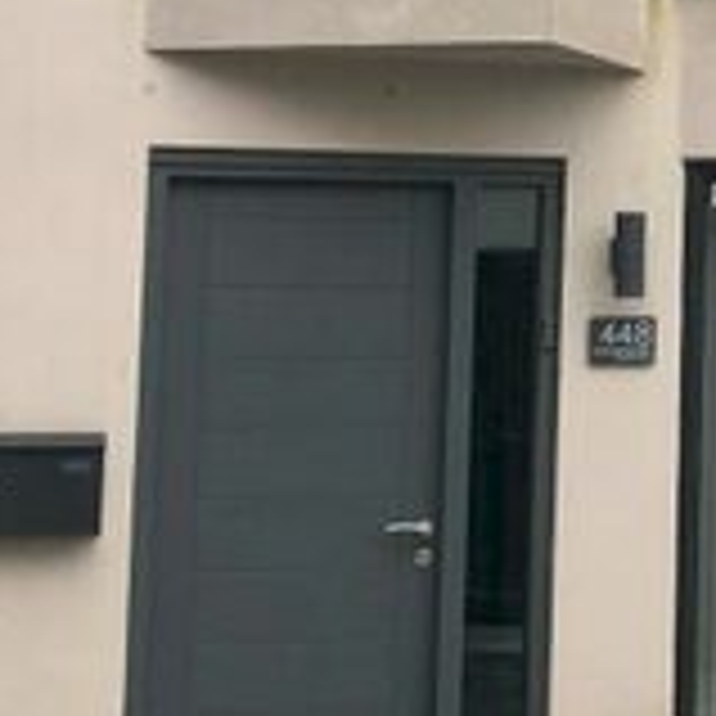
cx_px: 982
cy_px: 61
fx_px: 2551
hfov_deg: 15.1
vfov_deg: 15.8
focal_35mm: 109
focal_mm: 3.99
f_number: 1.8
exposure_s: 1/166
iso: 20
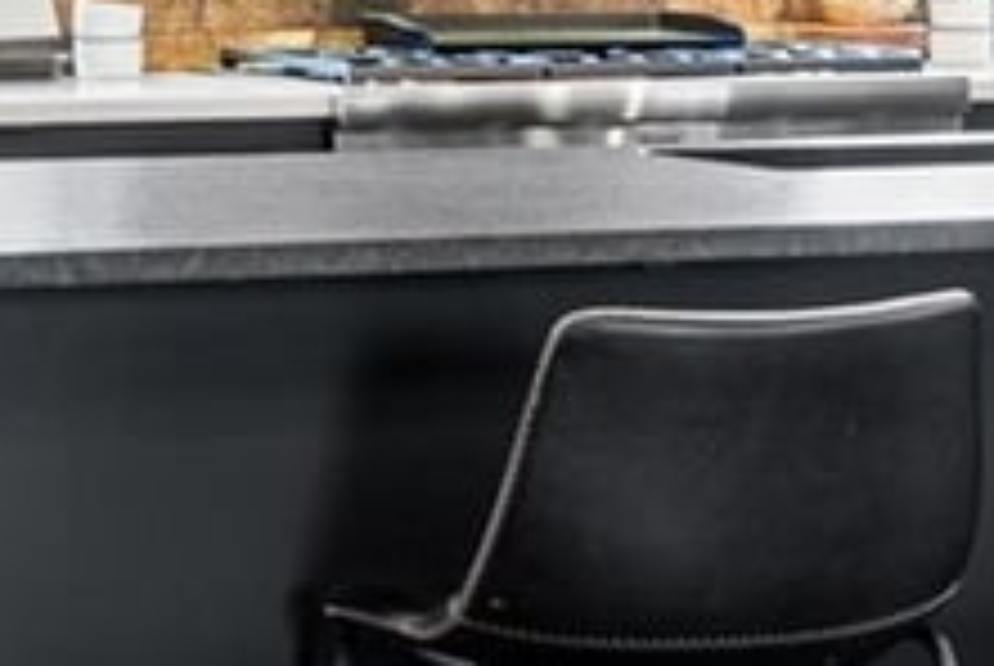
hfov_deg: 12.1
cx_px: 931
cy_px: -137
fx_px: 4645
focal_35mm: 168
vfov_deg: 8.1
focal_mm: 31
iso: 200
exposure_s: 1/2
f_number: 8
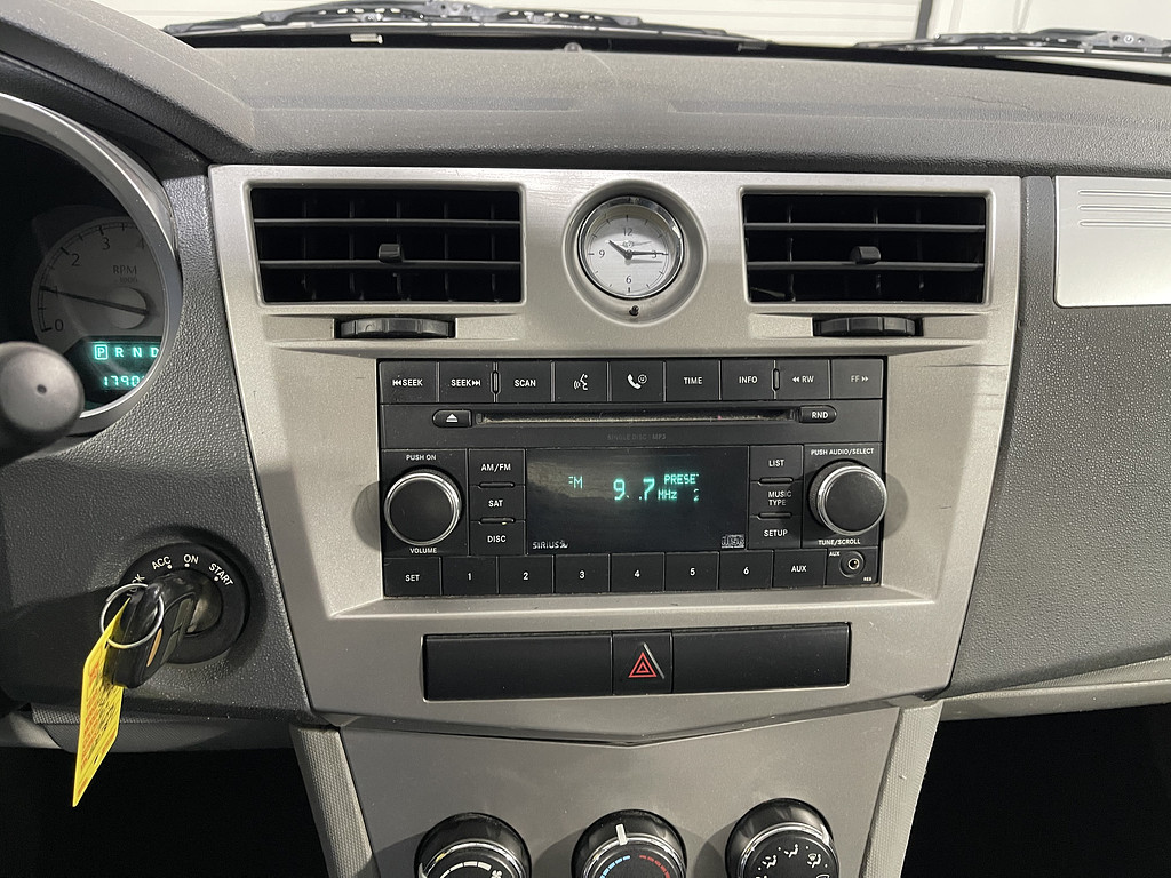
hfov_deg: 69.4
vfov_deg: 54.9
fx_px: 846
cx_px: 586
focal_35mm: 25
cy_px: 439
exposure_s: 1/40
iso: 400
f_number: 1.6
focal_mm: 5.1
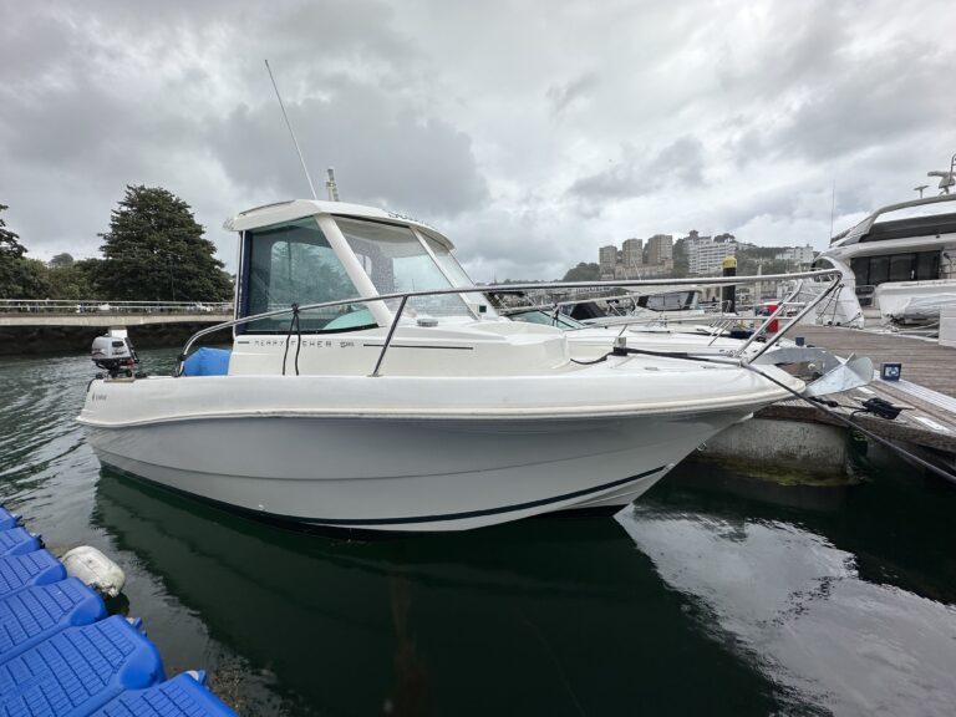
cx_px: 478
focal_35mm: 14
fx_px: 387
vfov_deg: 85.7
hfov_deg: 102.1
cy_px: 358
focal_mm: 2.22
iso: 50
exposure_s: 1/2451
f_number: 2.2
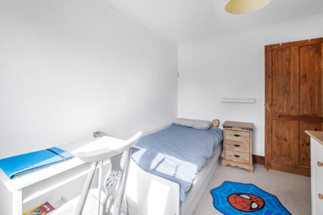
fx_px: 135
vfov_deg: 77.3
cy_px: 108
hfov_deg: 100.4
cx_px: 162
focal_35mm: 15
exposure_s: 1/320
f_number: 8
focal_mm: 10
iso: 320
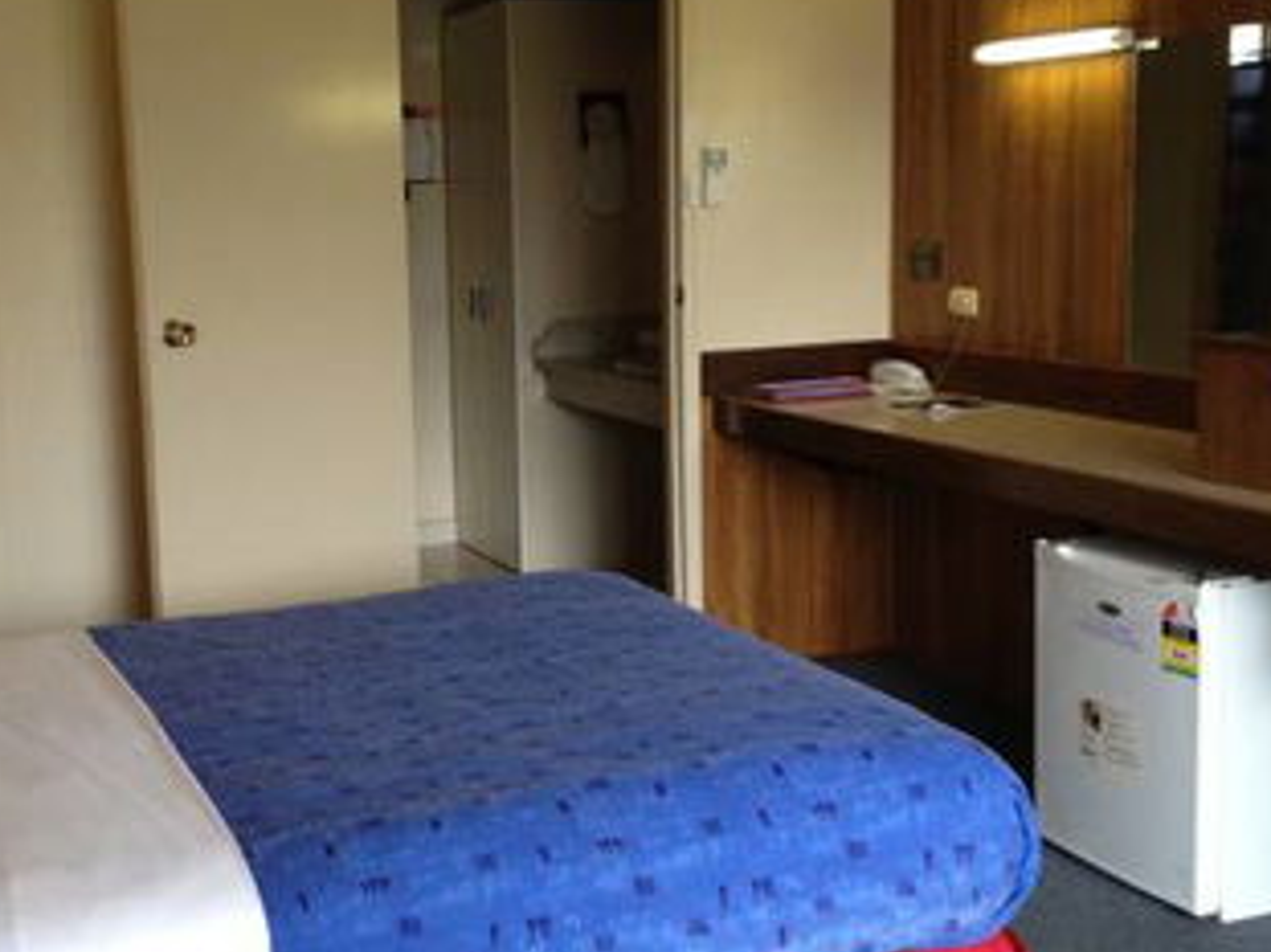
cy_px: 445
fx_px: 1982
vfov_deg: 27.0
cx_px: 523
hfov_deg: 35.5
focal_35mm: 54
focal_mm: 4.28
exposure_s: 1/20
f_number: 2.4
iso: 125
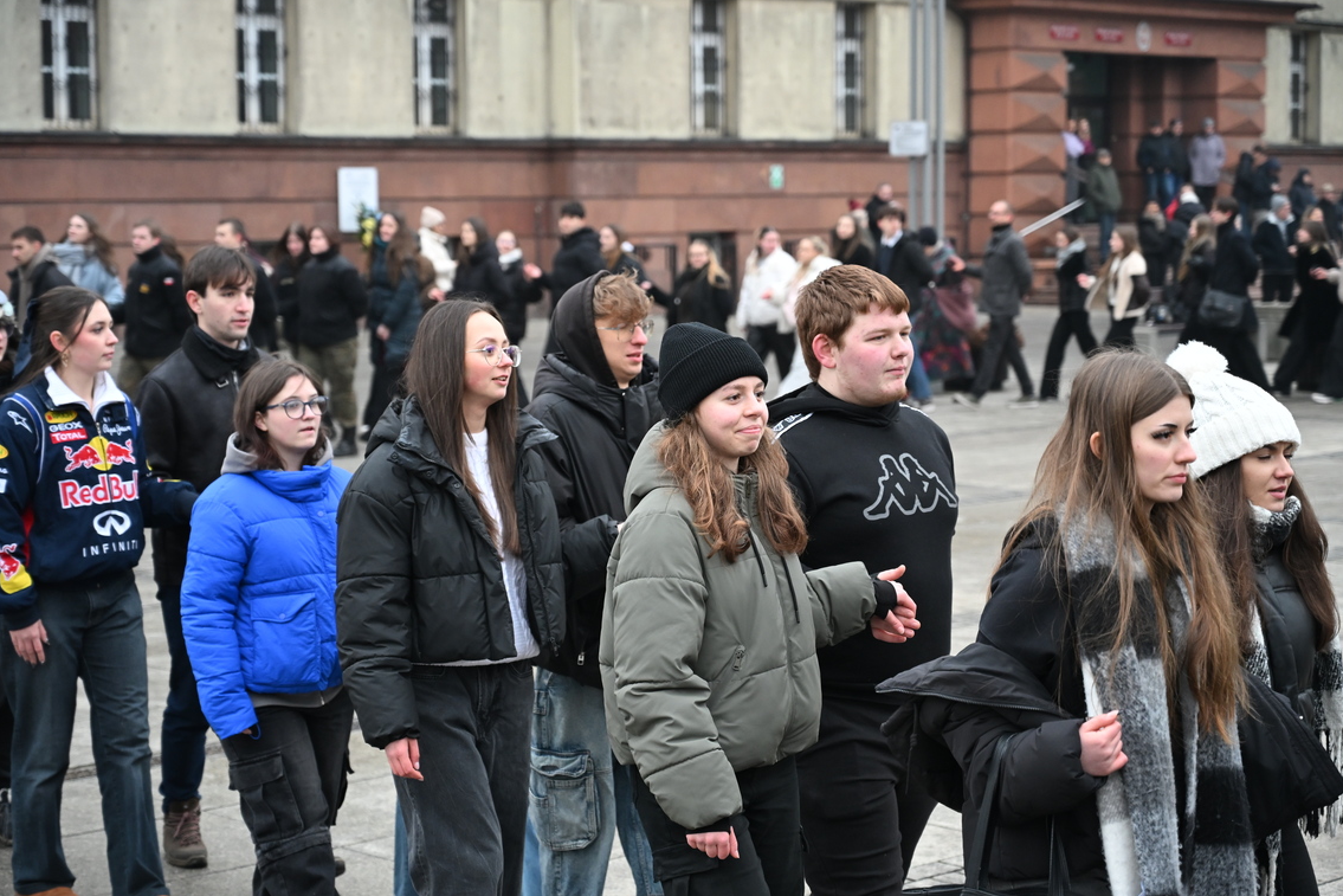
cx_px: 665
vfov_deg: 18.4
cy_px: 458
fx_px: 2761
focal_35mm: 74
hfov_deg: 27.3
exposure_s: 1/640
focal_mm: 70
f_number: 4
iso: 2000
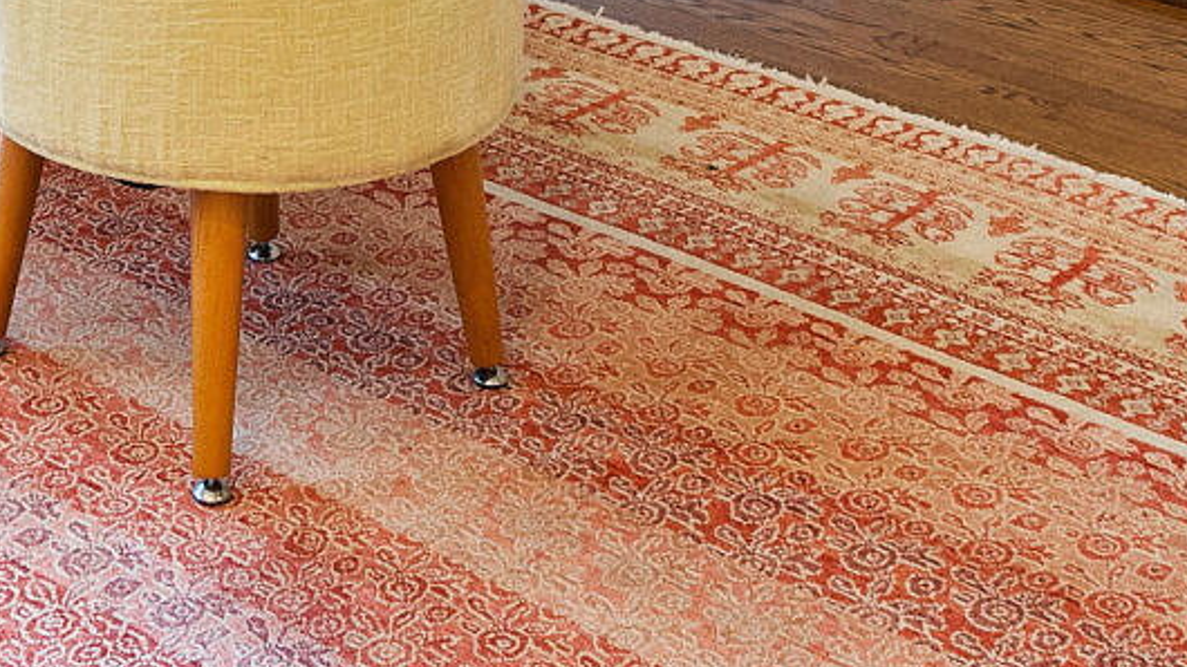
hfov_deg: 23.3
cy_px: -1048
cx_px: 125
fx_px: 2801
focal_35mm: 89
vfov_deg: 11.0
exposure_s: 1/1.25
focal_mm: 10
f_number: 8
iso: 100
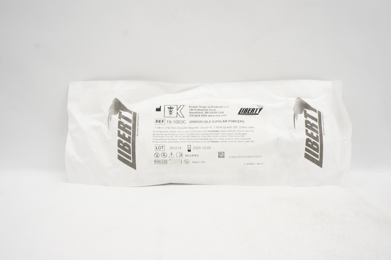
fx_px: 293
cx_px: 196
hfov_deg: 67.4
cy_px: 130
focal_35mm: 27
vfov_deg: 47.8
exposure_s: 1/40
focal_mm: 18
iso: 800
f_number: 11
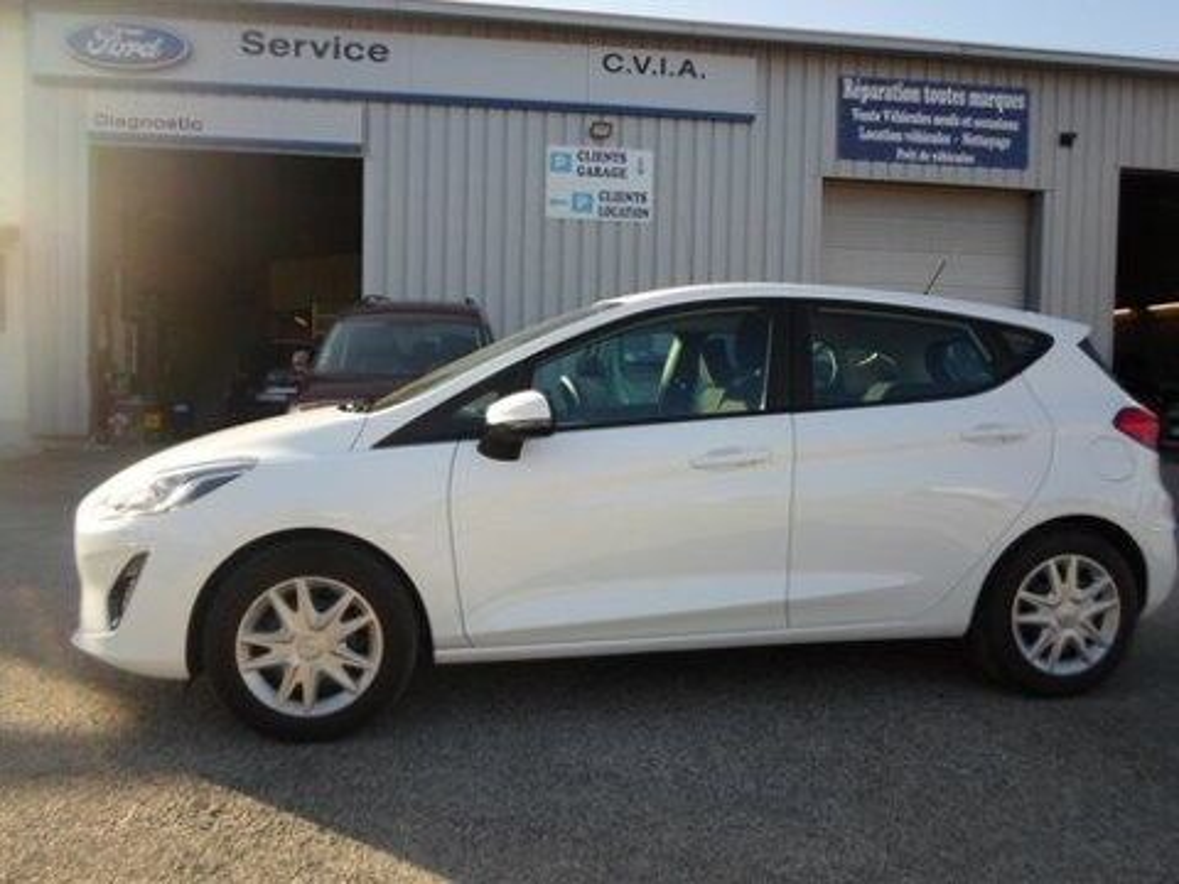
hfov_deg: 69.4
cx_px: 590
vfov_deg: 54.9
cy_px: 442
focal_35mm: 25
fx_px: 851
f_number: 2.5
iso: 80
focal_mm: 4.5
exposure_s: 1/750
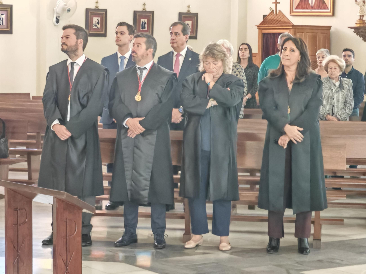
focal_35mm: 109
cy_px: 137
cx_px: 183
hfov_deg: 18.0
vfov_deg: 13.6
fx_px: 1152
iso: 1250
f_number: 2.4
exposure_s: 1/25
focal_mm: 8.67
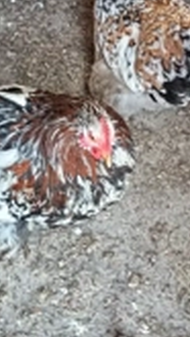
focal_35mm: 71
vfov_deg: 28.5
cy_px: 27
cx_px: 174
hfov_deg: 16.8
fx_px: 635
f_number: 1.8
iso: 160
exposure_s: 1/33.3
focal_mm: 3.98
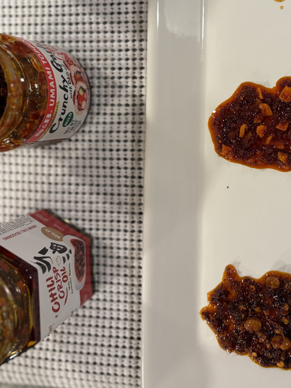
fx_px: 482
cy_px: 129
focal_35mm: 43
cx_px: 211
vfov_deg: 43.2
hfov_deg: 33.1
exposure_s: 1/60
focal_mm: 5.96
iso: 125
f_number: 1.6
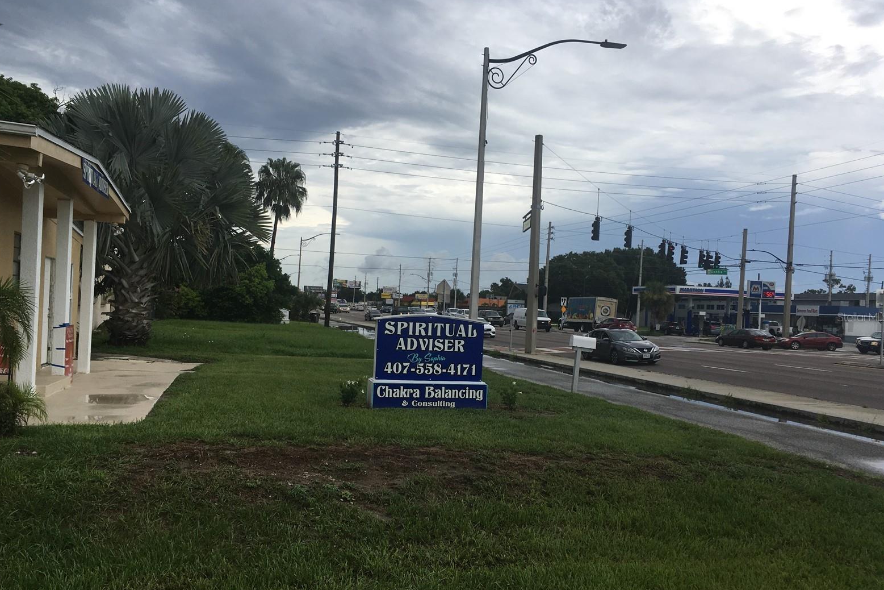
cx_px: 437
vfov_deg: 42.3
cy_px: 317
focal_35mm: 31
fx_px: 761
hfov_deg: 60.3
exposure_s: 1/1570
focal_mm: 4.15
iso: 25
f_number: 2.2
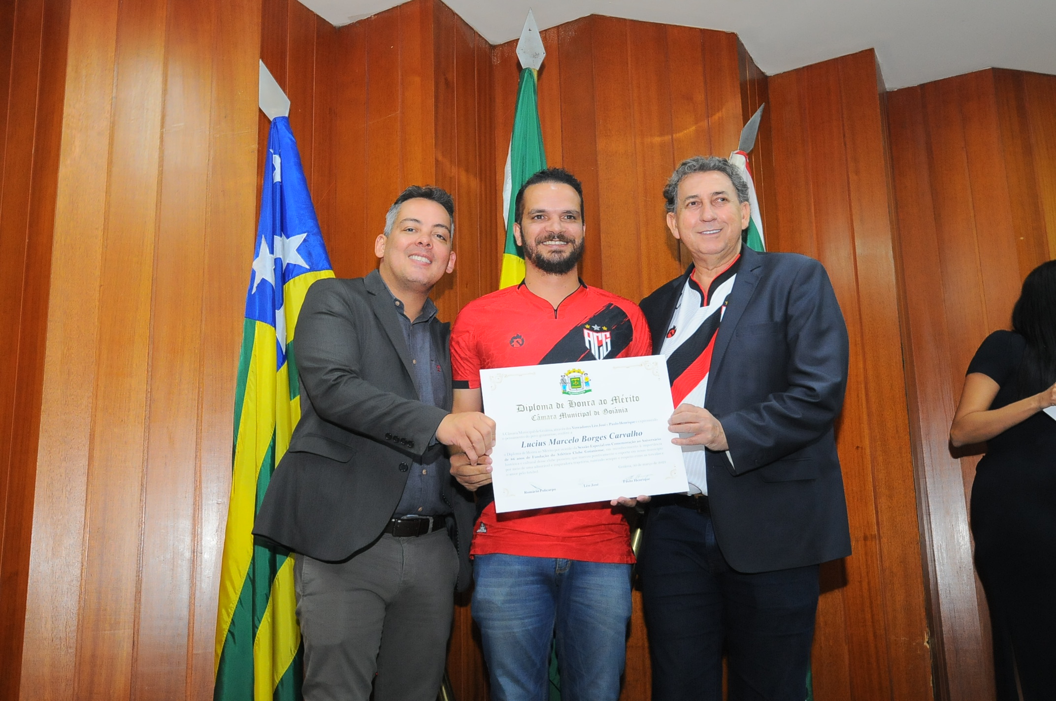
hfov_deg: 53.2
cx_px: 528
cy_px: 350
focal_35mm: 36
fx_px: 1055
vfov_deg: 36.8
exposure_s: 1/60
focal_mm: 24
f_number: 5
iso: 1250
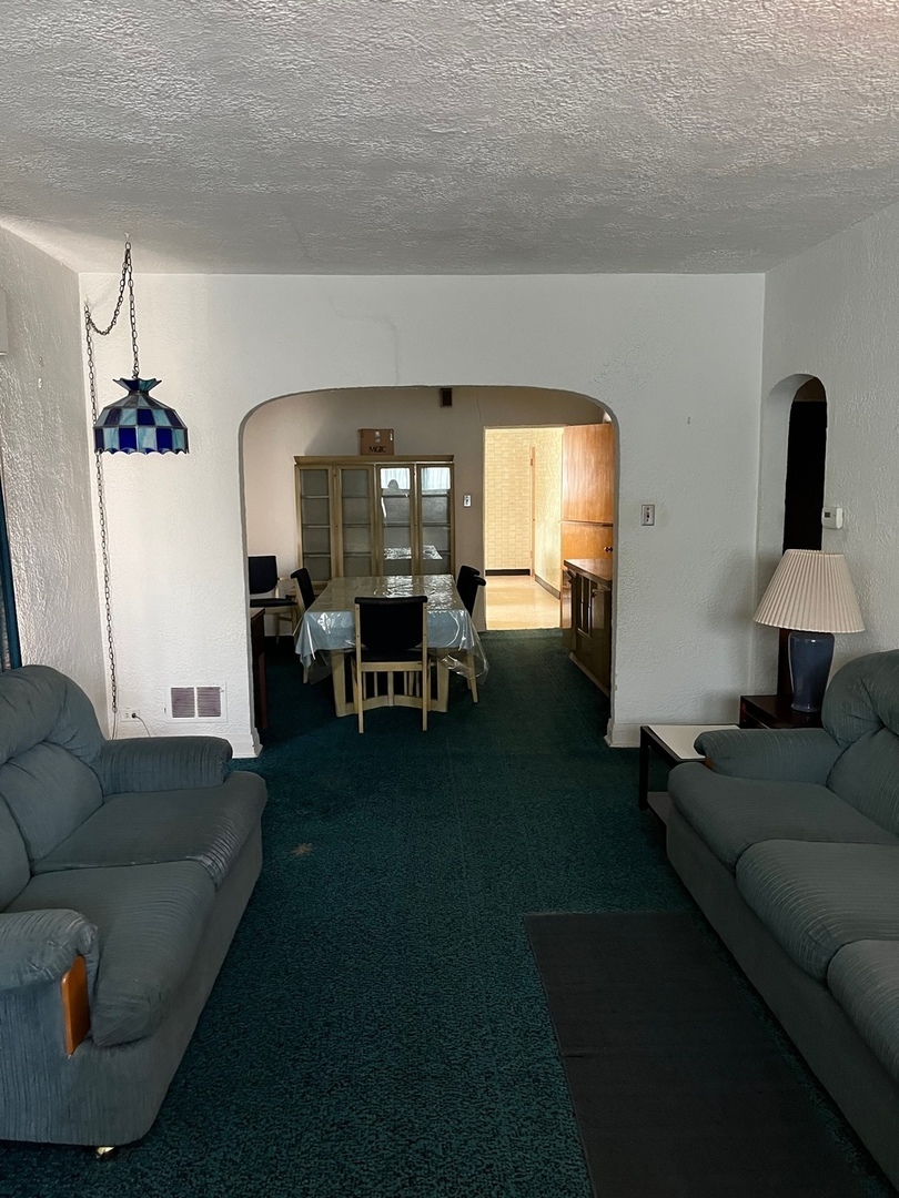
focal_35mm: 26
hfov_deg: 53.1
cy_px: 599
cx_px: 450
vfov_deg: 67.3
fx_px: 900
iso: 500
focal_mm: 5.1
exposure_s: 1/40
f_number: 1.6
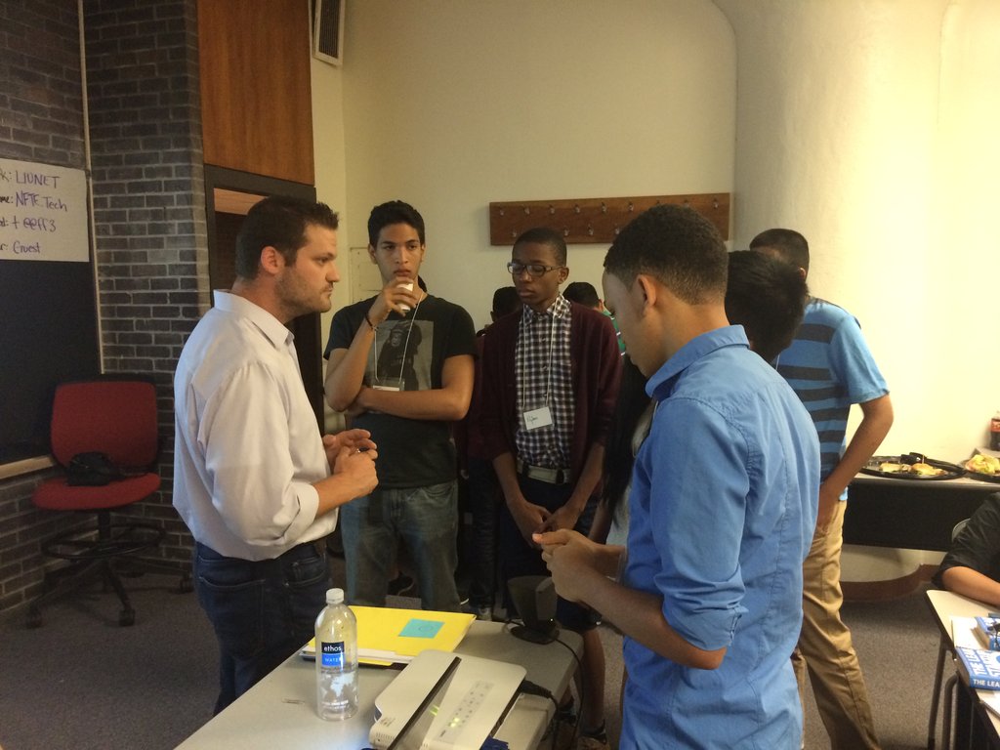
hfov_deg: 60.0
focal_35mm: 30
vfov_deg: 46.8
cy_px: 375
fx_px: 867
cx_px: 500
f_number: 2.2
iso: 320
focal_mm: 4.12
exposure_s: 1/24
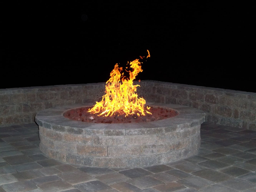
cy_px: 96
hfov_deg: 38.2
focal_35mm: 50
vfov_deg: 29.1
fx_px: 370
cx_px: 128
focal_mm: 8.8
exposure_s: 1/1000
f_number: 3.8
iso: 400
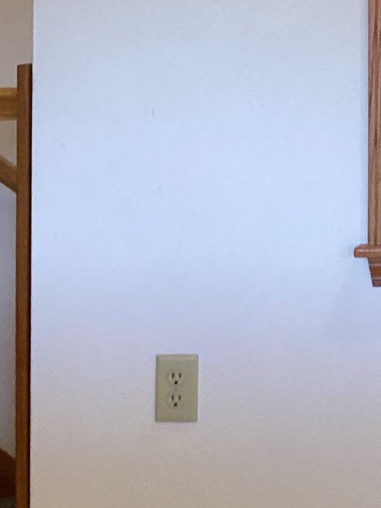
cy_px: -76
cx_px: 672
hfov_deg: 12.5
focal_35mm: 109
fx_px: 1600
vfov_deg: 17.3
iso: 320
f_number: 2.4
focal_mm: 3.3
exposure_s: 1/60
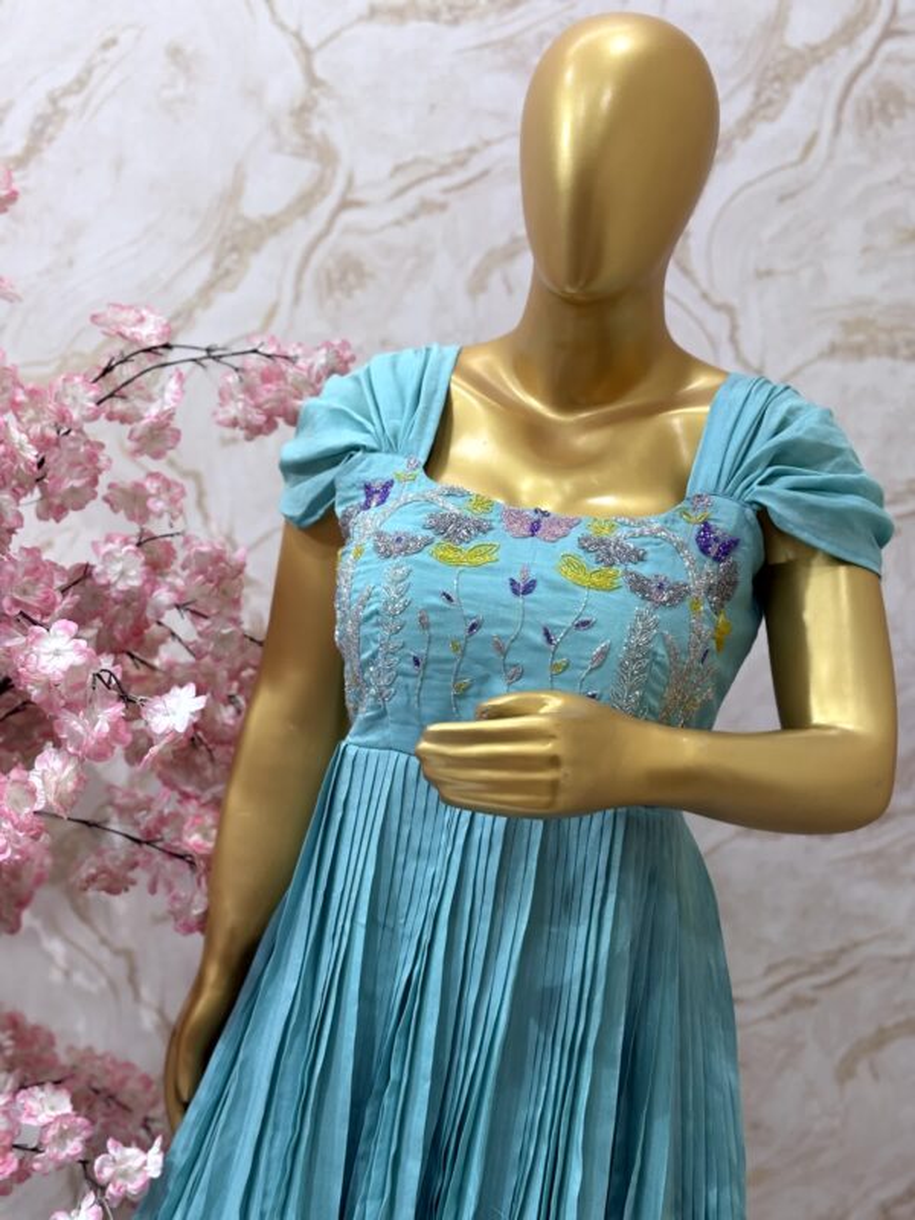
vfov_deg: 36.8
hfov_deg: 28.0
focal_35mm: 52
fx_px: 1833
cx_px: 458
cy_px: 610
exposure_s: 1/50
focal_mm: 5.96
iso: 32
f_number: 1.6
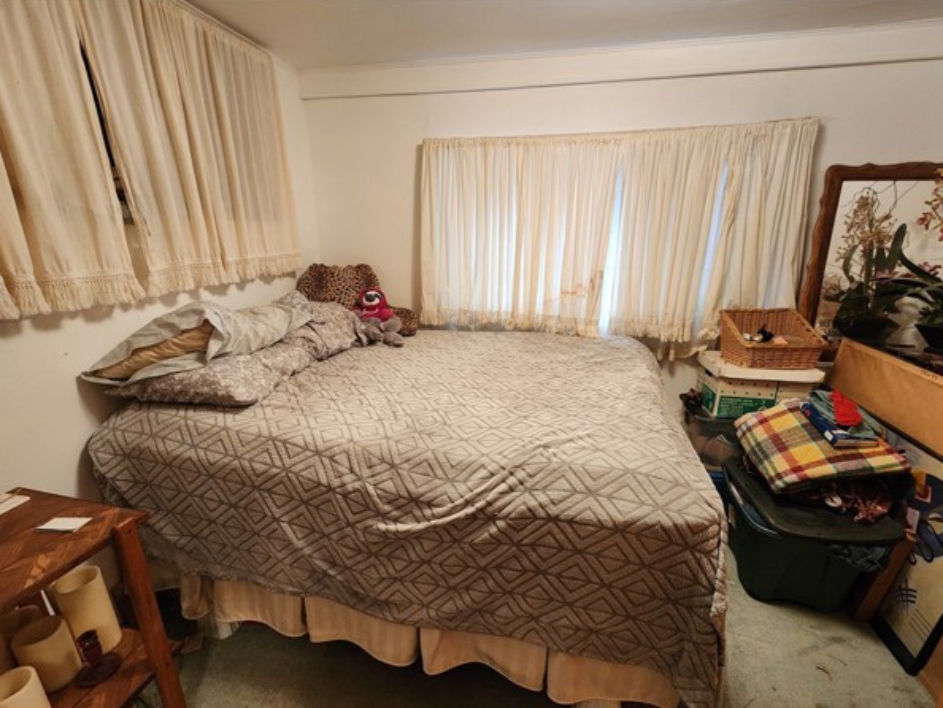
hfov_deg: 102.0
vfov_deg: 85.6
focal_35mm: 14
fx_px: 382
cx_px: 476
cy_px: 378
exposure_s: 1/60
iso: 400
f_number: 2.2
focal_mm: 2.2
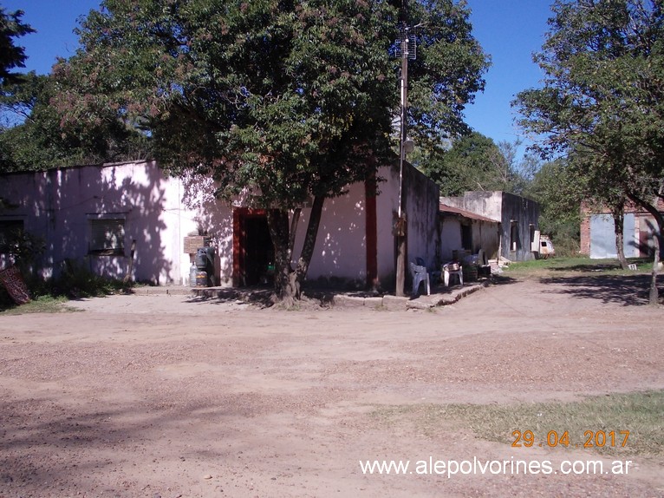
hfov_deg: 49.0
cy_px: 249
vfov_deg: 37.7
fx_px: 729
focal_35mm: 38
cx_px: 332
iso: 80
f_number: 6.2
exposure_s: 1/320
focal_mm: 5.3
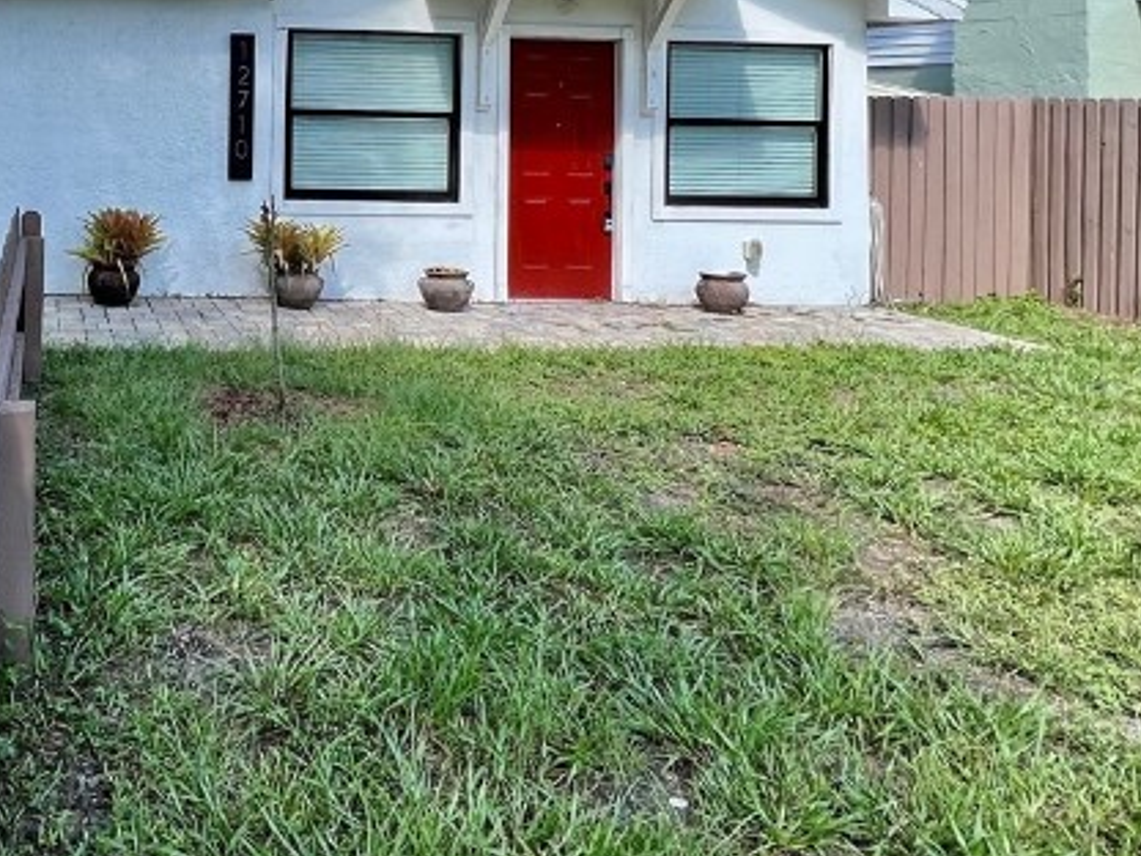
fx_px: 1055
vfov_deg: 41.2
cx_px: 184
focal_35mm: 32
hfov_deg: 52.1
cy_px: 110
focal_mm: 1.57
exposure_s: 1/881
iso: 32
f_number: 1.8
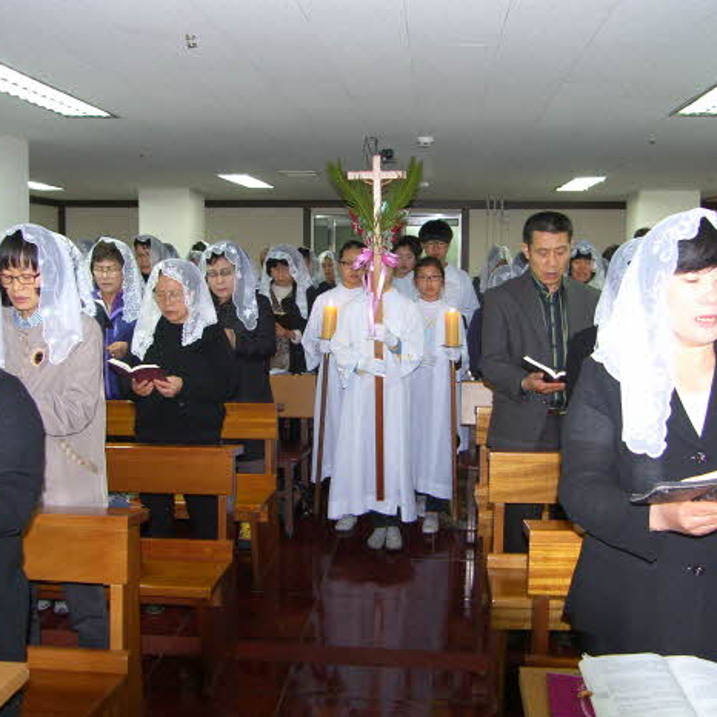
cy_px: 354
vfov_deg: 48.4
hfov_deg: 48.4
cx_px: 349
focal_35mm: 34
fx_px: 797
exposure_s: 1/30
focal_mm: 7.4
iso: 50
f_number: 2.2
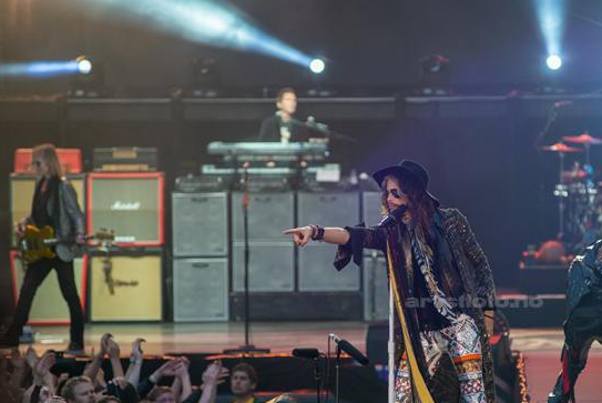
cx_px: 387
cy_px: 261
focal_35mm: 265
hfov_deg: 7.8
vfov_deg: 5.2
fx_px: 4435
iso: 500
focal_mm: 200
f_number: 4.5
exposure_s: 1/500
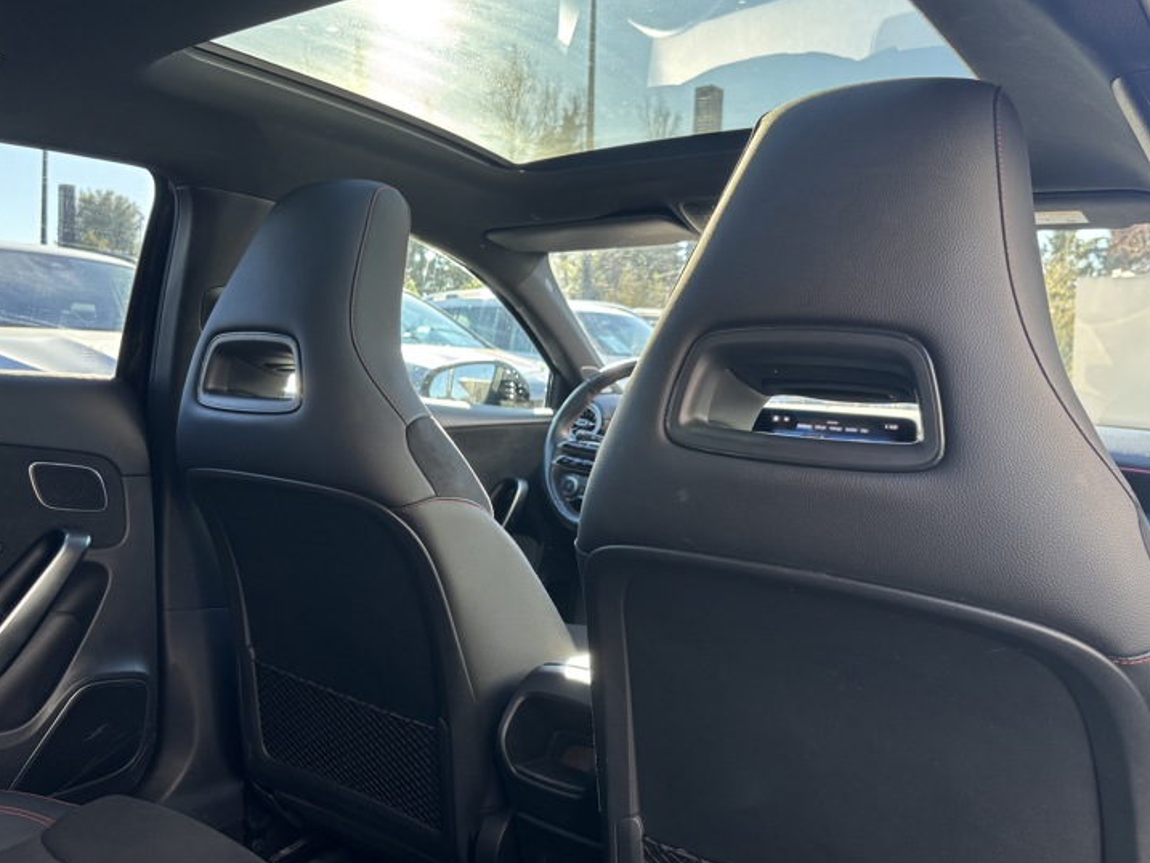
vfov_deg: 48.2
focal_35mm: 29
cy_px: 401
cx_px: 582
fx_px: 964
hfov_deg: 61.6
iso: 40
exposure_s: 1/121
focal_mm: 5.96
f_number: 1.6
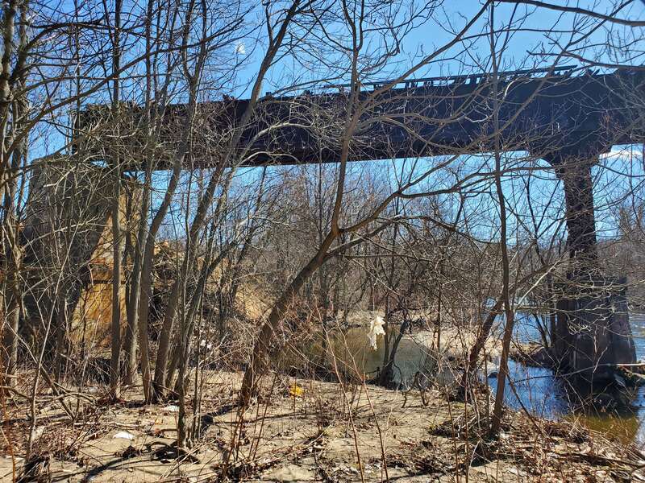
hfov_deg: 67.3
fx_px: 484
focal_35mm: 26
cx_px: 322
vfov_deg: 53.1
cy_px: 242
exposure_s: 1/813
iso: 50
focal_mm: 4.3
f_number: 2.4
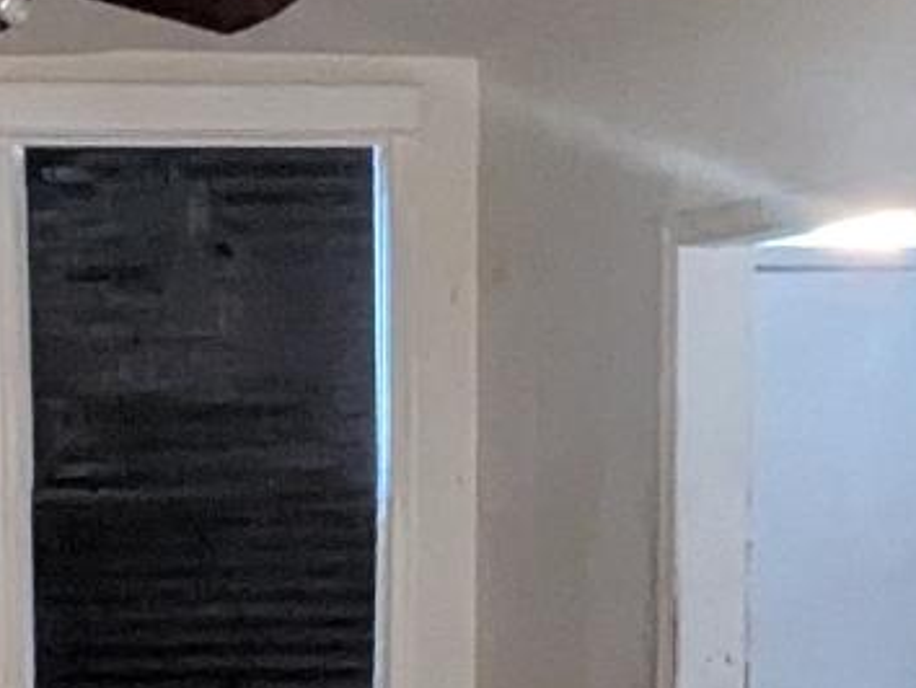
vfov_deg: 19.2
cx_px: -16
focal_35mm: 75
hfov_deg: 24.7
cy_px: 662
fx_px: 1986
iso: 1293
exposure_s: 1/30
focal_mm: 1.95
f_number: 2.2
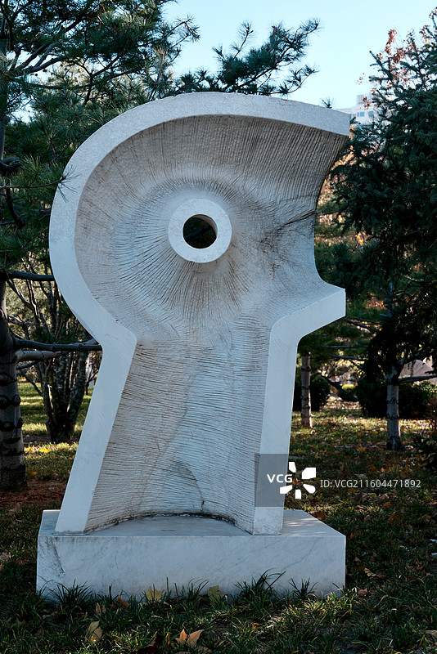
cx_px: 218
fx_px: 928
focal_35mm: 51
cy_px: 327
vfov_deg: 38.9
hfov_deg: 26.5
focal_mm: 34.3
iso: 250
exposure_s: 1/350
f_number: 3.9
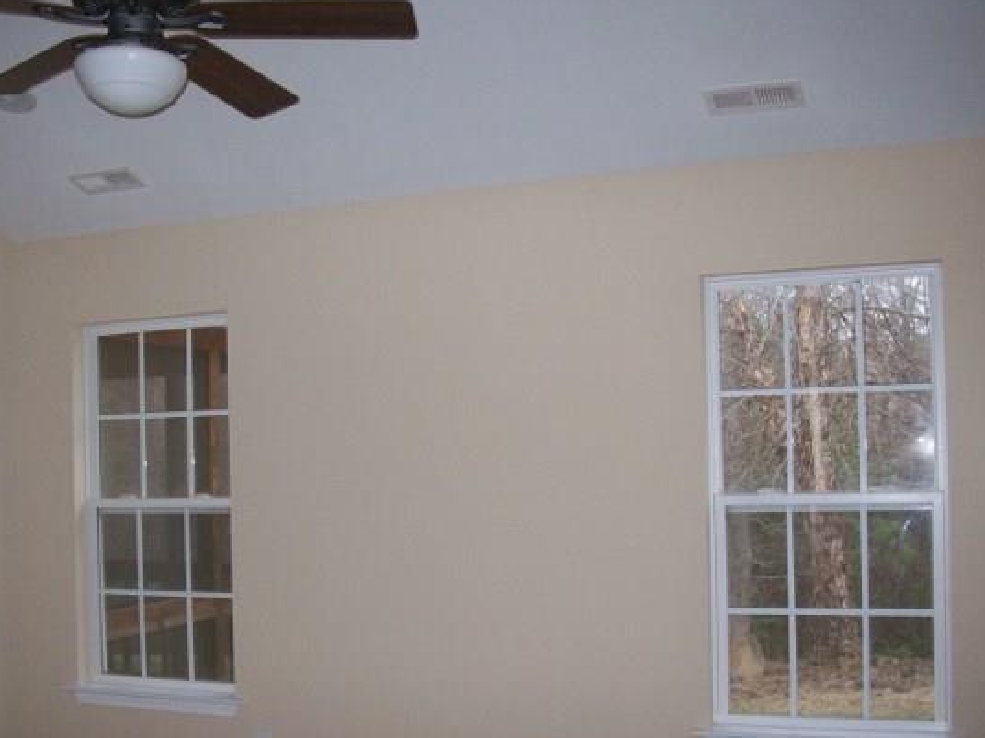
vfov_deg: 33.5
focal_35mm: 43
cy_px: 431
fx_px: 1224
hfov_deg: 43.7
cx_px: 404
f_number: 2.7
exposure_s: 1/64
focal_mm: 6
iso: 200
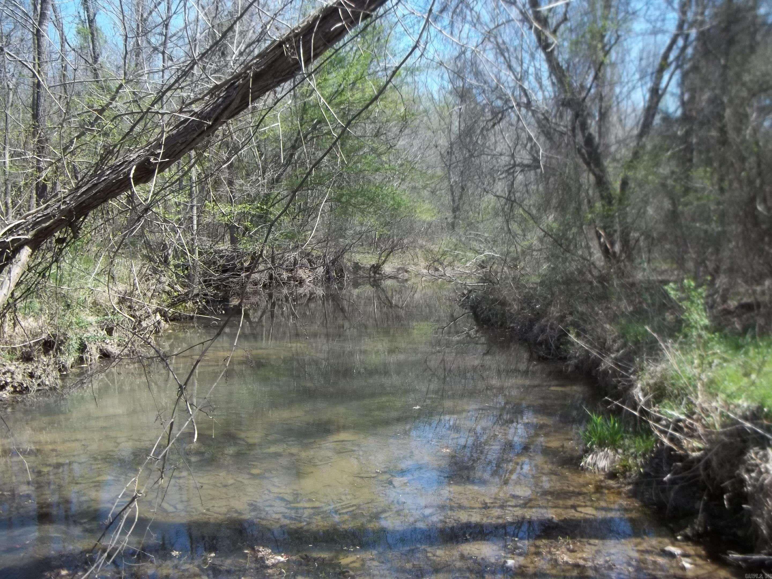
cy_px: 290
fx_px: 736
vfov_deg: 42.9
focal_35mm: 33
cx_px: 386
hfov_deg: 55.4
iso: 64
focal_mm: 5.9
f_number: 3.3
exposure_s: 1/320
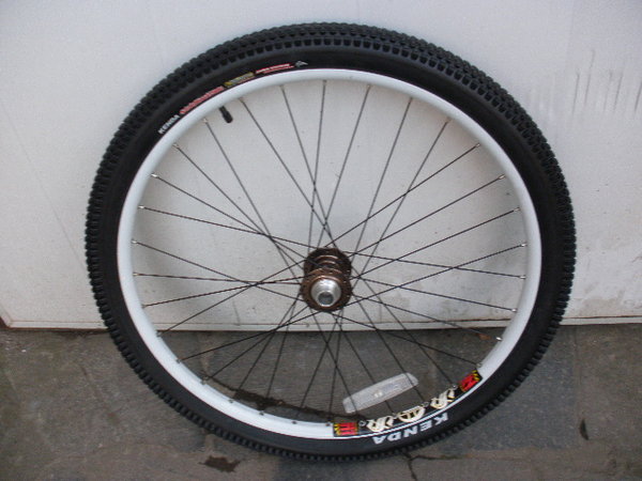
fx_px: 668
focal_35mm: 36
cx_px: 321
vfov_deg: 39.7
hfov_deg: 51.4
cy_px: 240
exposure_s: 1/30
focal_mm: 6.3
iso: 125
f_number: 3.5
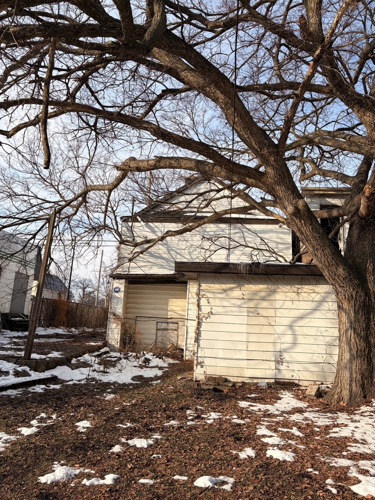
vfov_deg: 67.3
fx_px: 376
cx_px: 188
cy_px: 250
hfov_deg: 53.1
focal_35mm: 26
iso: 50
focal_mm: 5.96
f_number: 1.6
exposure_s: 1/3448
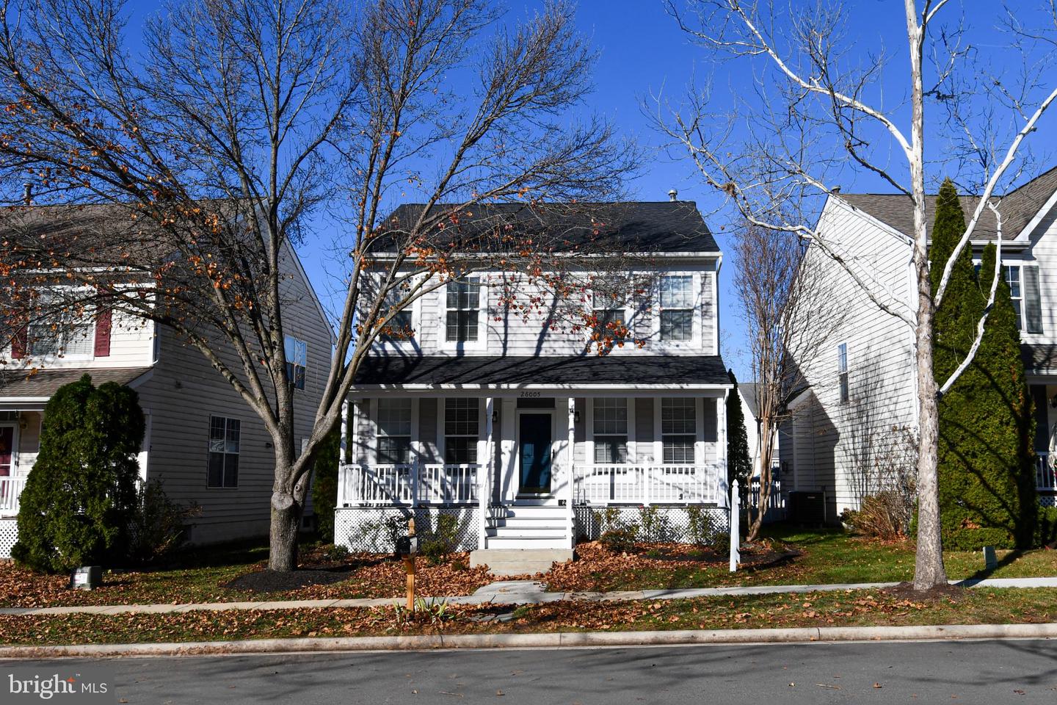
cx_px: 528
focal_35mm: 25
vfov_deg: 51.3
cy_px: 352
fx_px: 734
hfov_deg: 71.5
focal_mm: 17
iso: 100
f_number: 9
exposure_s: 1/320
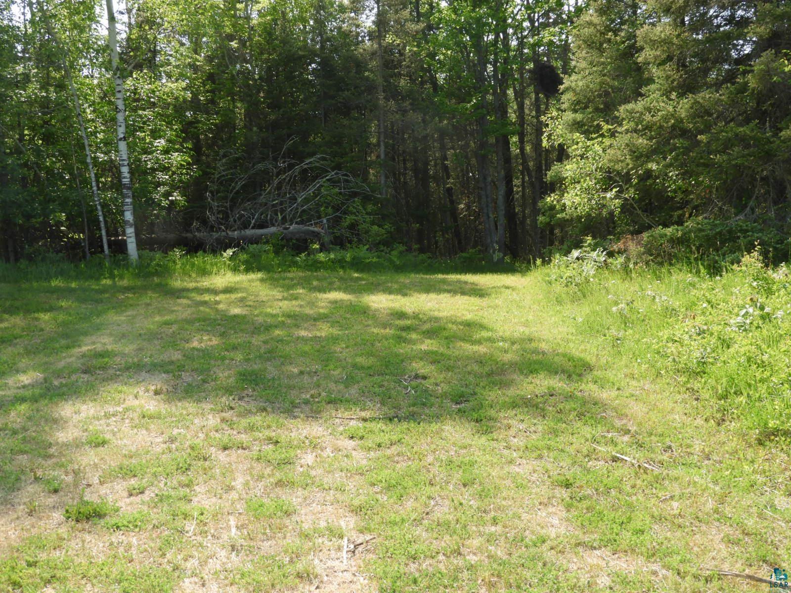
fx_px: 1028
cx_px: 396
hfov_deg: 42.1
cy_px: 296
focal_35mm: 45
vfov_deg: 32.2
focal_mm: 8.1
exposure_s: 1/320
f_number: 4
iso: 100
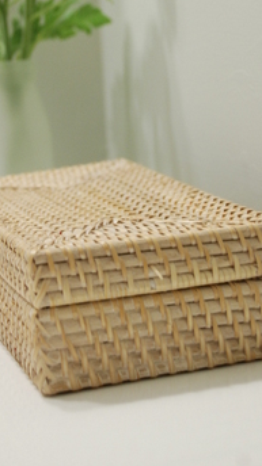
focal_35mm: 87
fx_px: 1077
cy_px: 129
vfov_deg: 24.3
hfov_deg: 13.9
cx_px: 101
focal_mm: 38
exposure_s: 1/20
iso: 640
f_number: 4.5
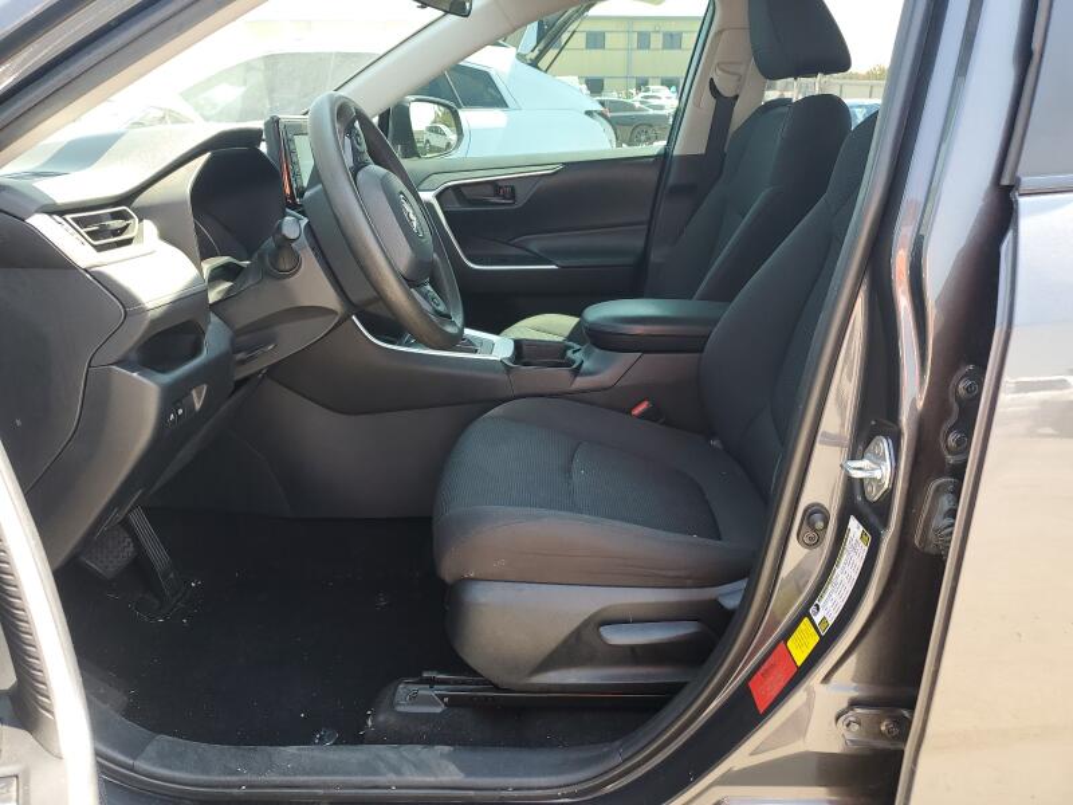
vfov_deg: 53.1
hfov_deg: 67.3
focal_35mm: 26
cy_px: 402
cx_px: 536
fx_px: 806
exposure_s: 1/222
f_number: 1.5
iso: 50
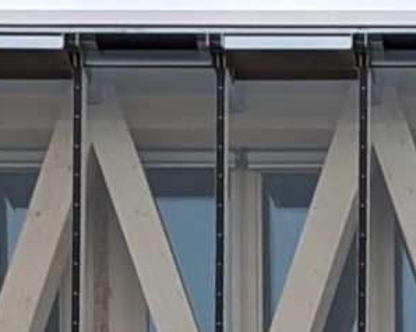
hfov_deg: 6.0
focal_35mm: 315
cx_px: 752
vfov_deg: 4.8
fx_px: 3876
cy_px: 679
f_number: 1.85
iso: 51
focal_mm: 6.81
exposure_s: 1/853
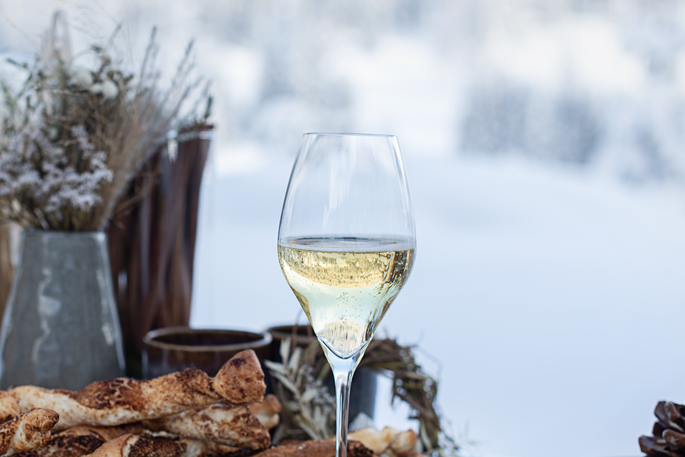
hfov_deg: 27.9
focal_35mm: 72
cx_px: 222
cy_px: 300
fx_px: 1370
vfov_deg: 18.9
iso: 100
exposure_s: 1/250
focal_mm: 50
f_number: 3.5
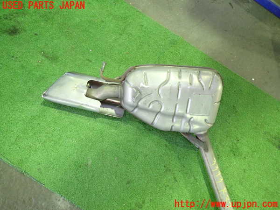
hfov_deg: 69.4
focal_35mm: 25
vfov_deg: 54.9
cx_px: 140
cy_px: 105
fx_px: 202
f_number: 2
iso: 800
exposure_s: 1/30
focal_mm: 4.5
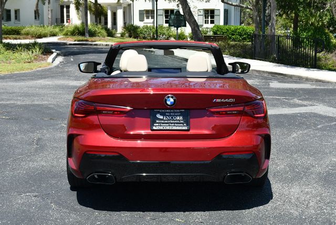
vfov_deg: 20.1
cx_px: 168
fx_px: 635
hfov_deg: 29.6
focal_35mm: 68
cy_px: 112
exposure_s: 1/250
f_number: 8
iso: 140
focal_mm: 34
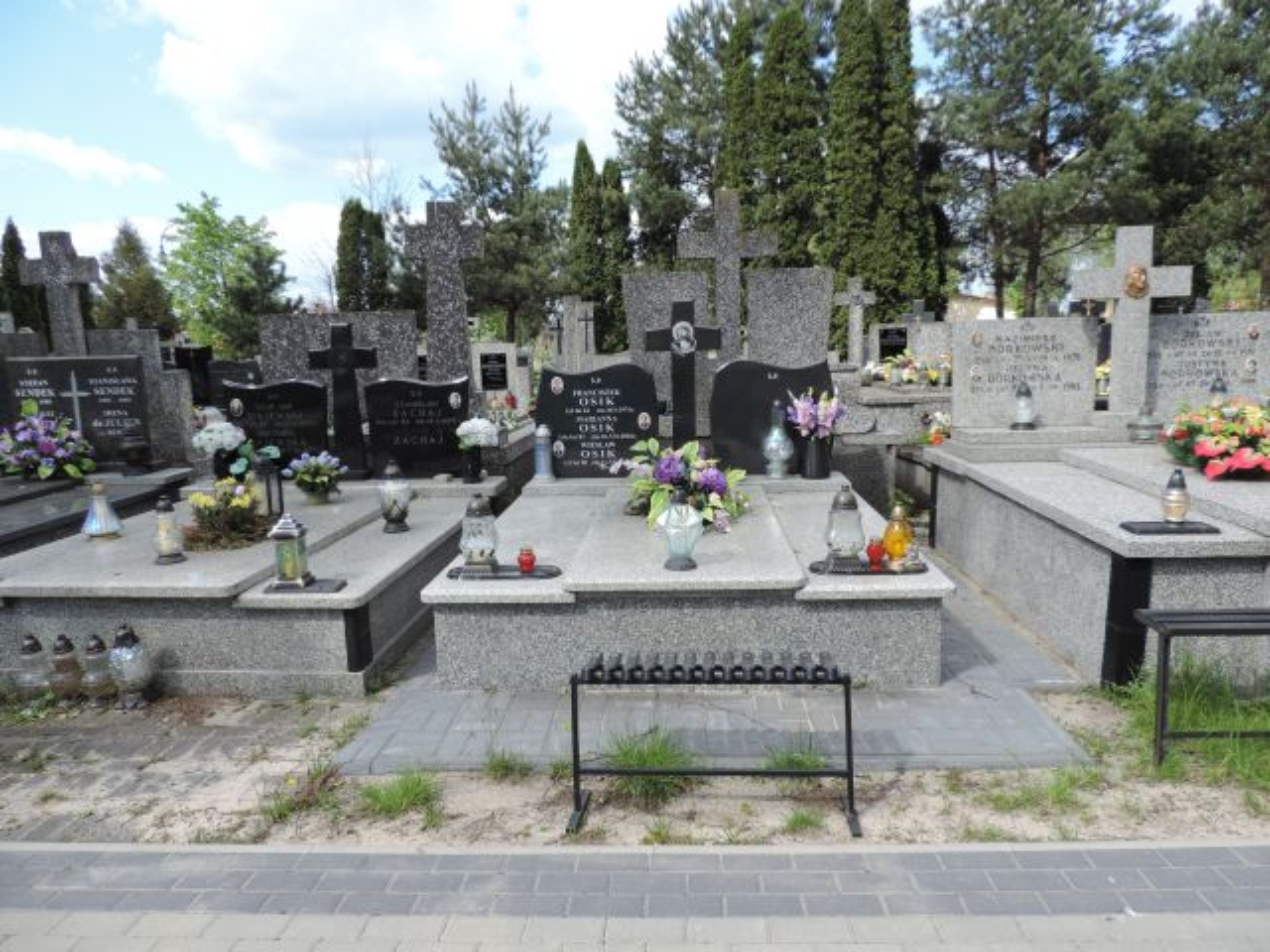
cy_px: 476
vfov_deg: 56.8
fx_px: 881
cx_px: 635
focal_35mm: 24
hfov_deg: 71.6
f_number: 3
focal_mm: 4.3
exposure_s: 1/500
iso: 80
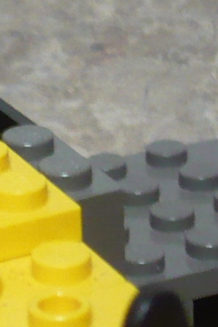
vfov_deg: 10.5
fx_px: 1770
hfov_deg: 6.9
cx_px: -162
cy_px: 242
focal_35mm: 195
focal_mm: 5.8
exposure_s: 1/20
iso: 200
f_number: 2.8
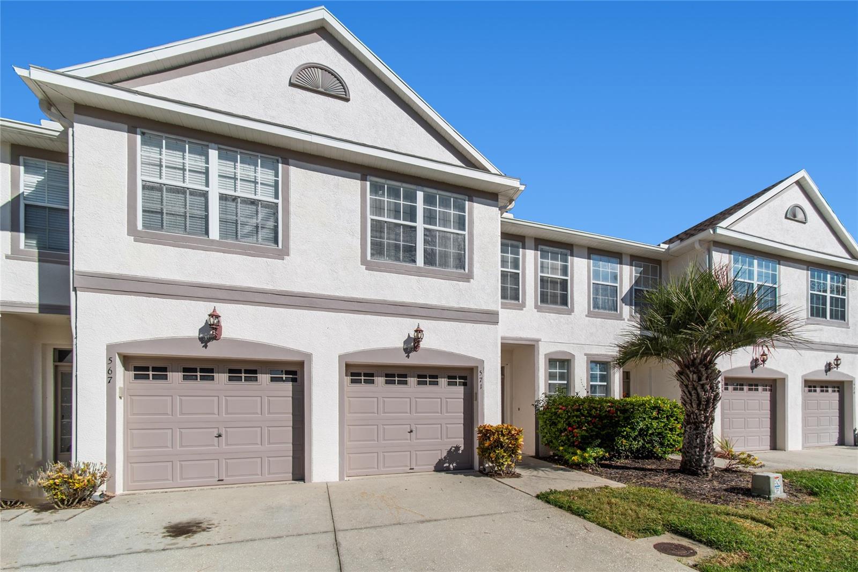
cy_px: 286
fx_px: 357
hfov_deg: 100.4
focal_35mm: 15
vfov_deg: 77.3
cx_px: 429
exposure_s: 1/1000
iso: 100
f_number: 7.1
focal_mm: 10
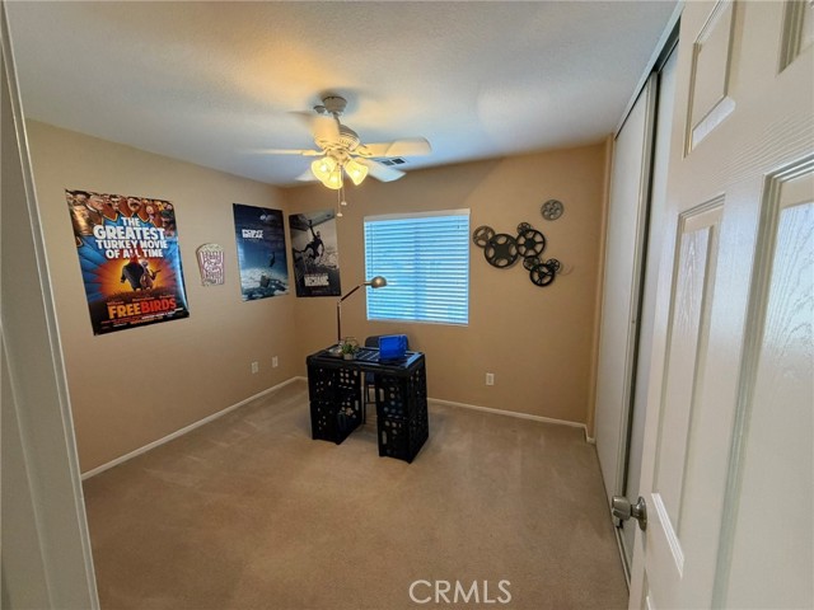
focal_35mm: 14
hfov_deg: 102.1
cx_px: 407
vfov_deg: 85.7
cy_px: 305
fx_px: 329
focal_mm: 2.22
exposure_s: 1/60
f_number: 2.2
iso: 320
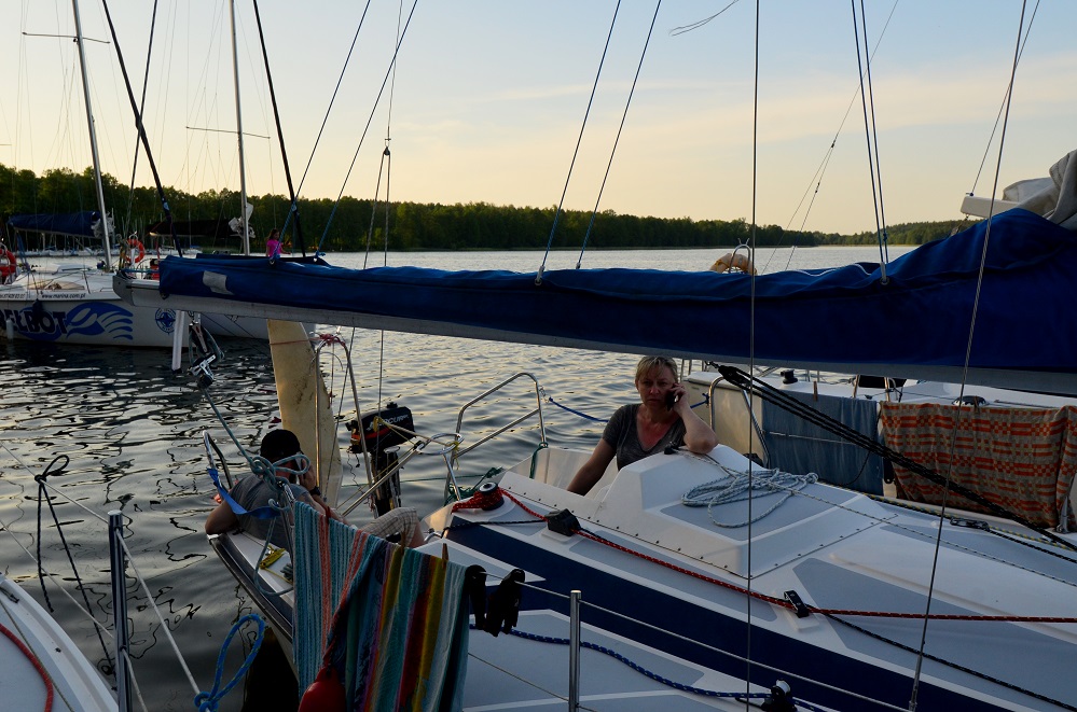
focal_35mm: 30
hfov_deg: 62.0
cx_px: 538
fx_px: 895
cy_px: 356
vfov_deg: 43.4
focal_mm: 20
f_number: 7.1
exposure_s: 1/500
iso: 400
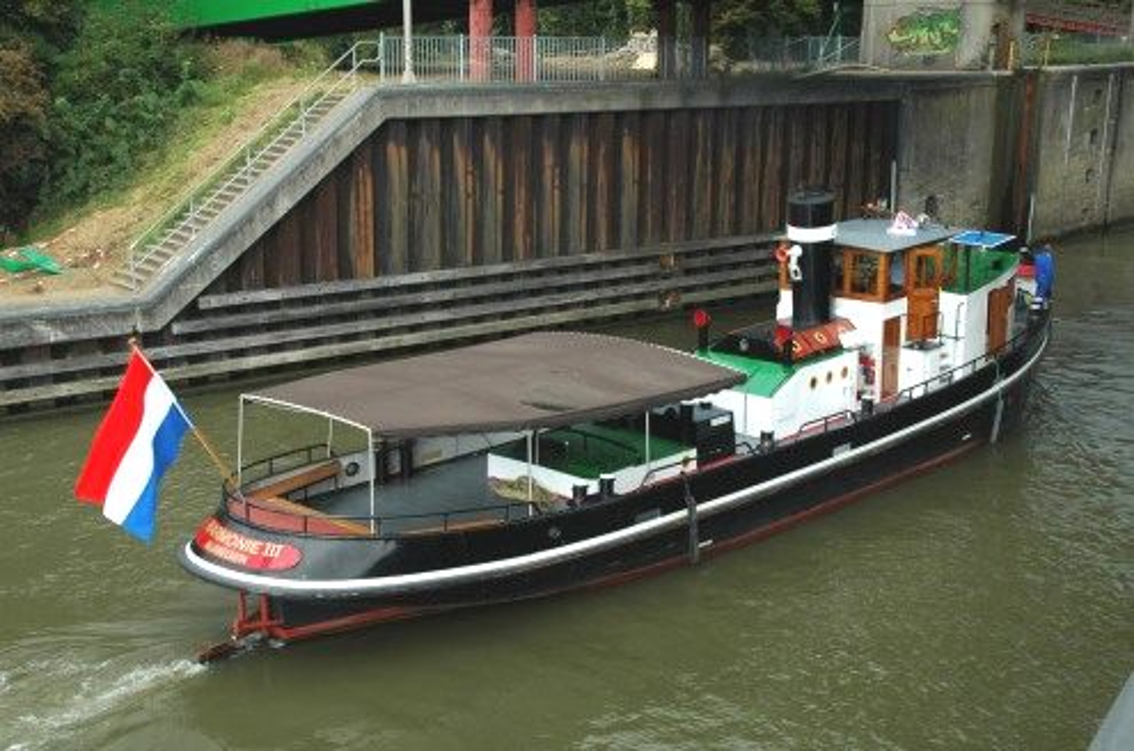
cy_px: 376
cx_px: 567
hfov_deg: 42.4
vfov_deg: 28.8
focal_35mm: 46
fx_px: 1462
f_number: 9
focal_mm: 31
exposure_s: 1/125
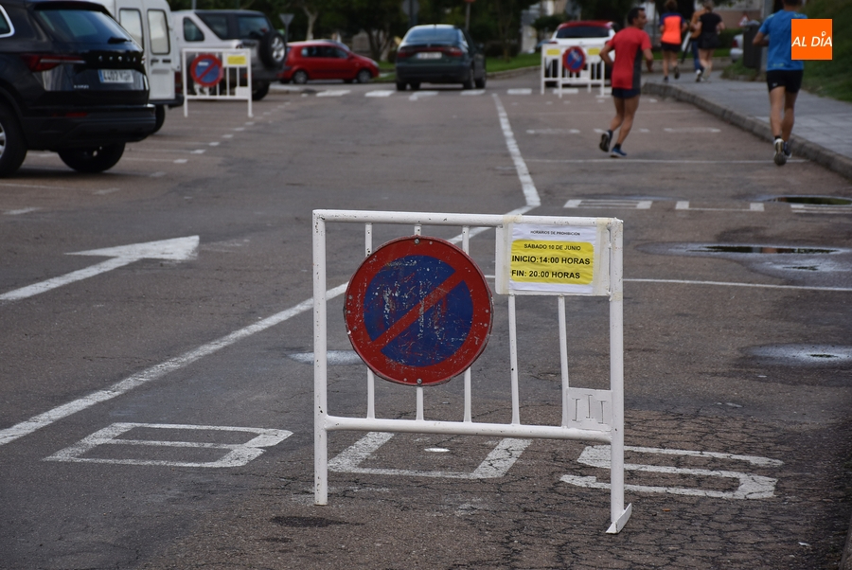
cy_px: 285
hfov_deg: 16.1
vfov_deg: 10.8
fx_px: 3020
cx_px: 426
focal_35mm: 128
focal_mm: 85
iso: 360
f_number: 5.6
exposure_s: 1/500
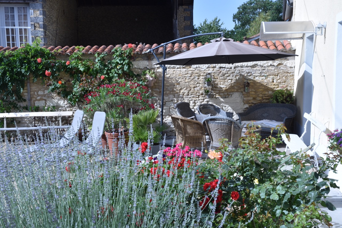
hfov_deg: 45.0
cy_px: 114
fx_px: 413
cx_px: 171
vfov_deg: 30.8
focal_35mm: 44
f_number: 16
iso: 100
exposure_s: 1/60
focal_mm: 29
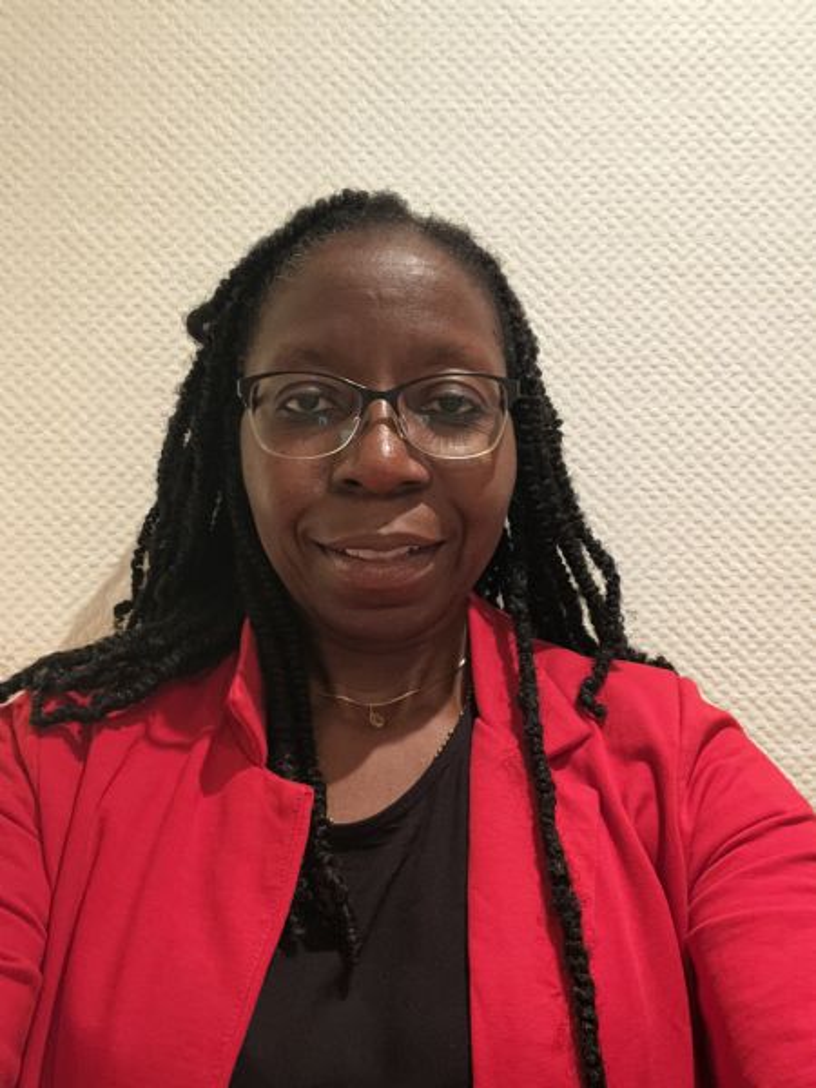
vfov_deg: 60.0
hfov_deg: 46.8
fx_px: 943
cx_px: 408
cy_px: 544
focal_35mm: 30
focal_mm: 2.71
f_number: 2.2
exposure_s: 1/14
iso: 1600
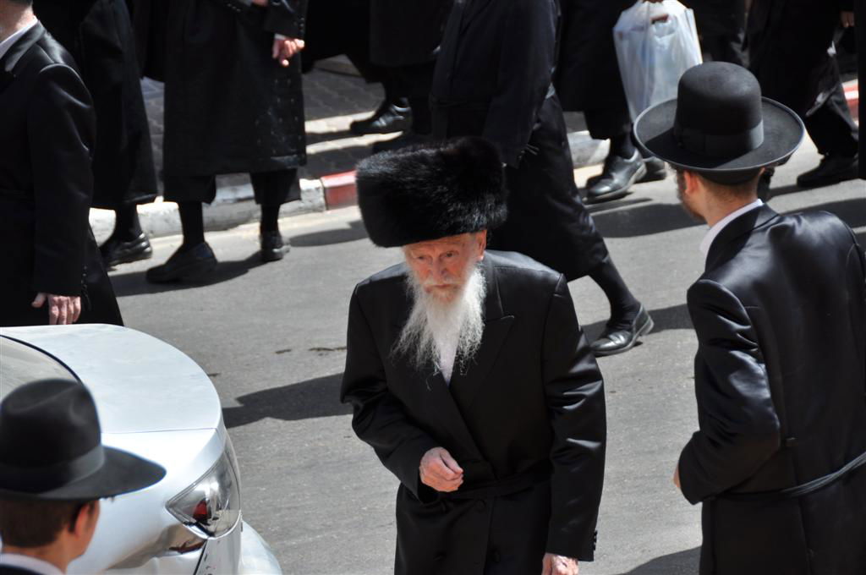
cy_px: 288
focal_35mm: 225
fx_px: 5406
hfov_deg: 9.2
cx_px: 433
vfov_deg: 6.1
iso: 200
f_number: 6.3
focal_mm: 150
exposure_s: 1/640
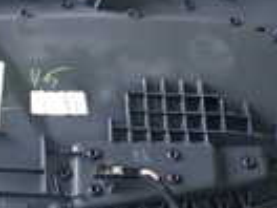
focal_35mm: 114
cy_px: 143
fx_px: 912
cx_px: -132
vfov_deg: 13.0
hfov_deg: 15.9
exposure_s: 1/30
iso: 250
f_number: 2
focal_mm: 4.5
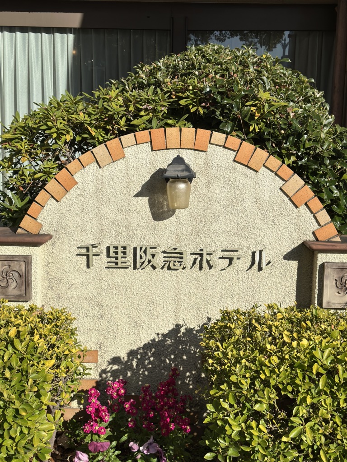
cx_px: 174
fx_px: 642
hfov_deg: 30.3
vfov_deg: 39.7
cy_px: 231
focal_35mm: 48
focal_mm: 6.86
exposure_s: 1/10870
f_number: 1.78
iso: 100
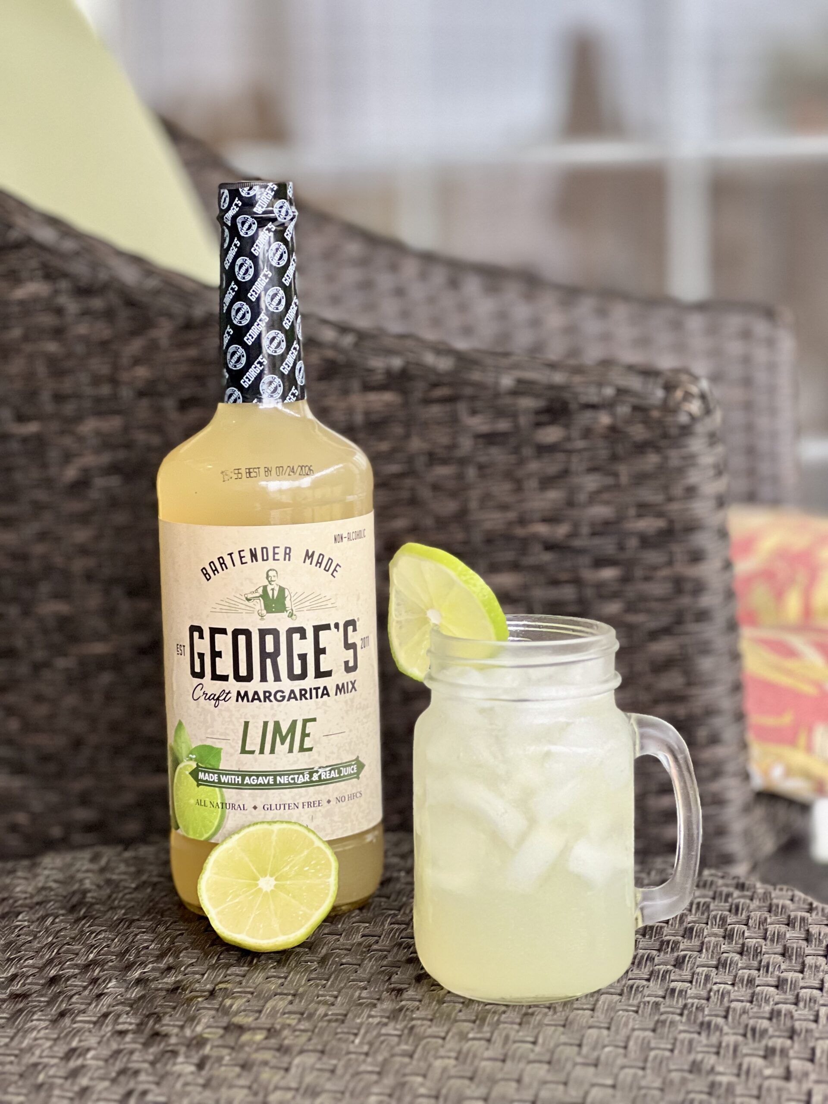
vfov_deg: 25.3
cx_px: 414
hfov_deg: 19.1
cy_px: 552
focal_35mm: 77
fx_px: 2456
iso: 250
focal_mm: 9
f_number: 2.8
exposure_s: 1/86
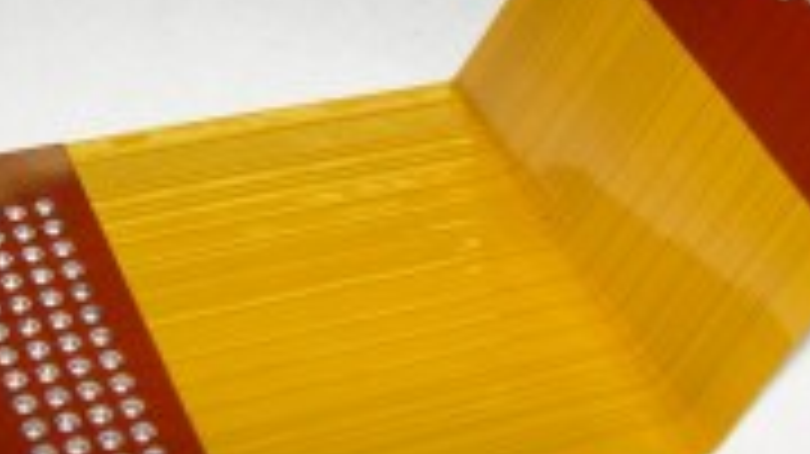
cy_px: 175
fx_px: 1782
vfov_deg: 14.5
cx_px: 396
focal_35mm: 83
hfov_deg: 25.6
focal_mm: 8
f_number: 7.6
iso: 100
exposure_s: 1/30
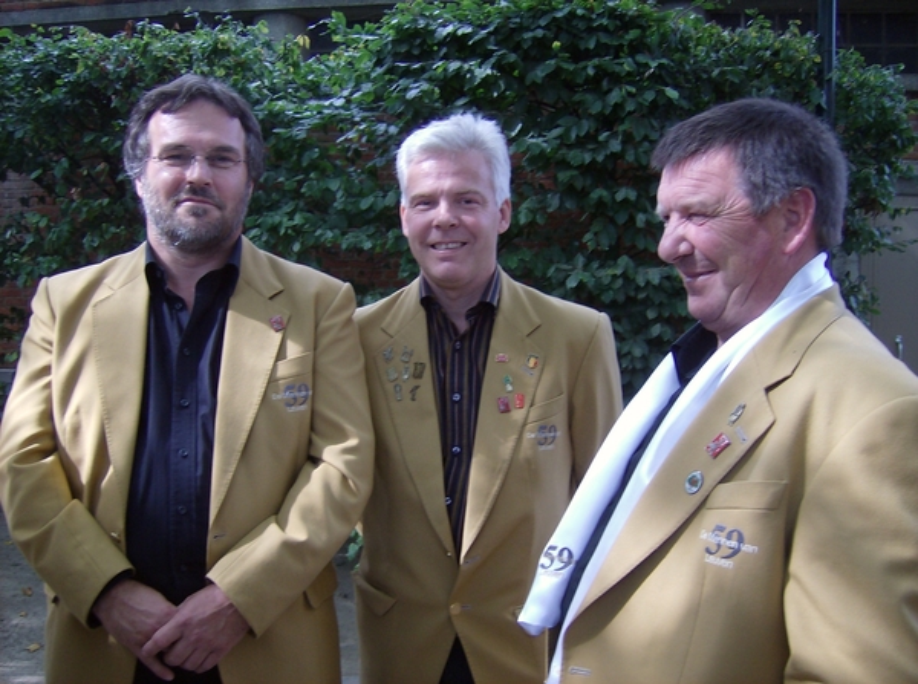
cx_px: 459
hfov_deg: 51.5
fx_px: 952
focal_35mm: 36
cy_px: 342
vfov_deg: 39.5
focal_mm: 6
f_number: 2.8
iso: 105
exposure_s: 1/64
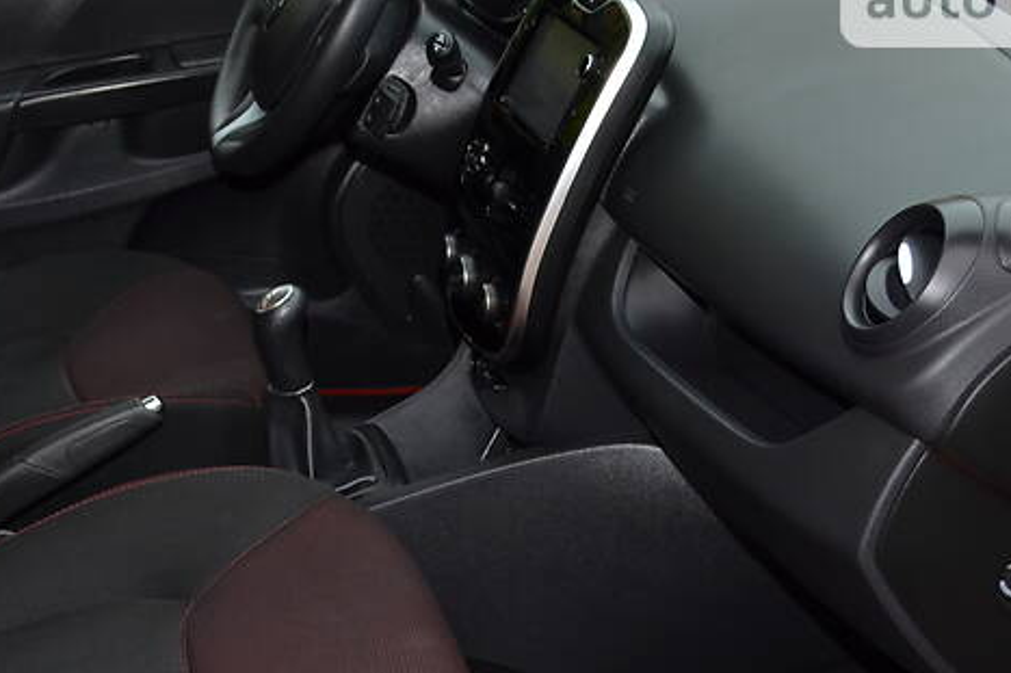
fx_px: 2021
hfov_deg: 27.9
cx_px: 318
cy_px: 505
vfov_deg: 18.8
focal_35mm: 72
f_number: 5
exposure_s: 1/60
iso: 200
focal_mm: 28
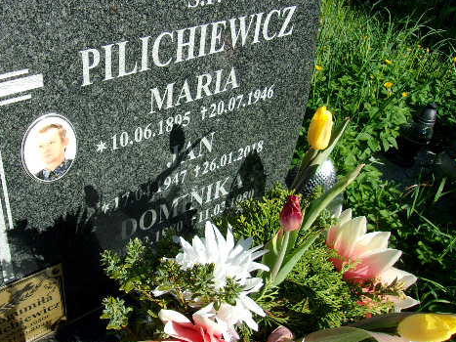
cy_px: 153
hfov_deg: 49.3
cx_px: 153
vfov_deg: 38.6
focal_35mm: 37
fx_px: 487
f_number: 10.4
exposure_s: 1/75
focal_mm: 4.9
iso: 80
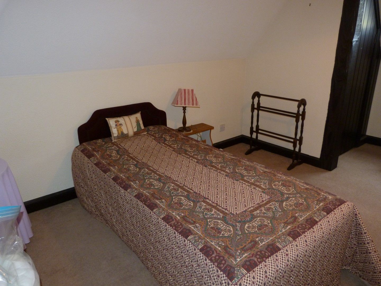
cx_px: 190
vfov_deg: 54.9
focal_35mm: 25
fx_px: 275
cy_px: 143
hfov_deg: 69.4
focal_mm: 4.5
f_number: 2.8
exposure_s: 1/60
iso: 200
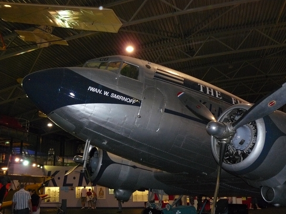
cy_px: 107
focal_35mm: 36
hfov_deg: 51.4
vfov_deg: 39.7
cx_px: 143
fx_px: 297
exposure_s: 1/30
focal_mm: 6
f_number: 2.8
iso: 400
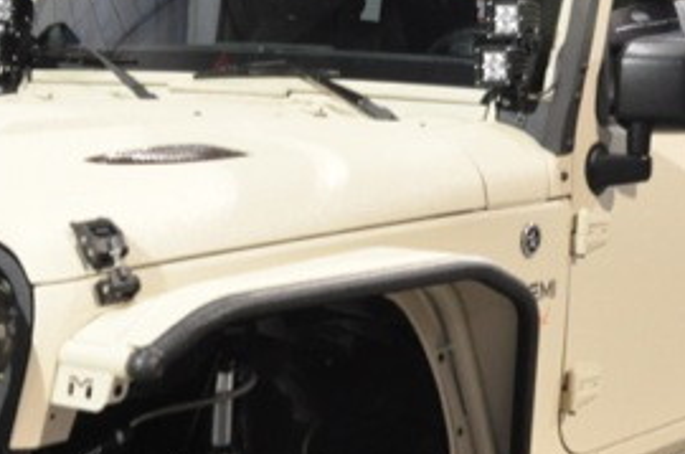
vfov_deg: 15.0
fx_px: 1690
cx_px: 289
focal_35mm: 89
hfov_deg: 22.9
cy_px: 453
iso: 1250
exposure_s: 1/30
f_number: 3.5
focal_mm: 20
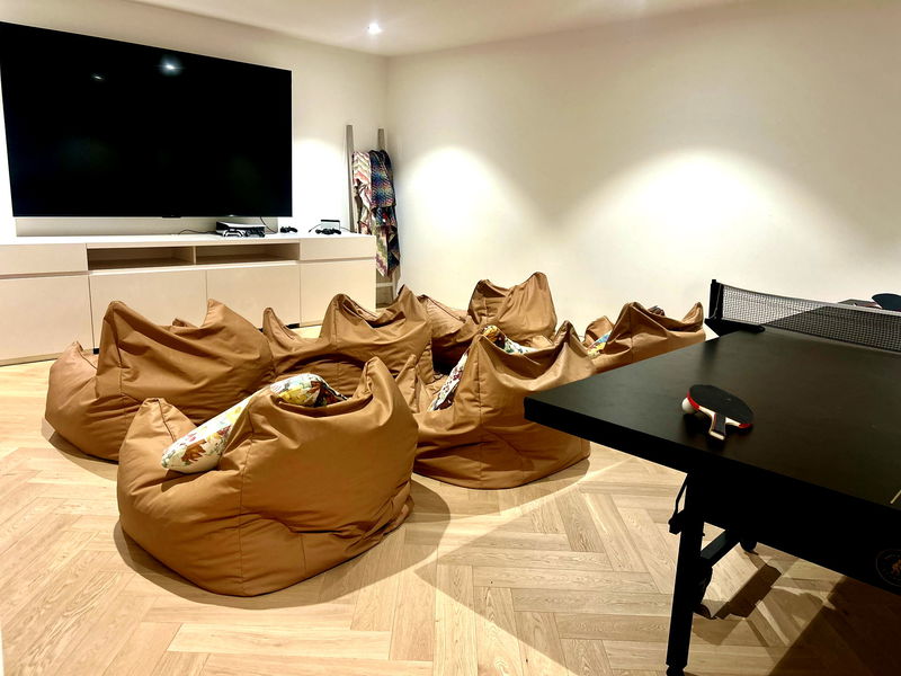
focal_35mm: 26
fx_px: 677
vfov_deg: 53.1
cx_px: 450
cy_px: 338
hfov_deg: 67.3
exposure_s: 1/50
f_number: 1.5
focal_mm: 5.7
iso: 160
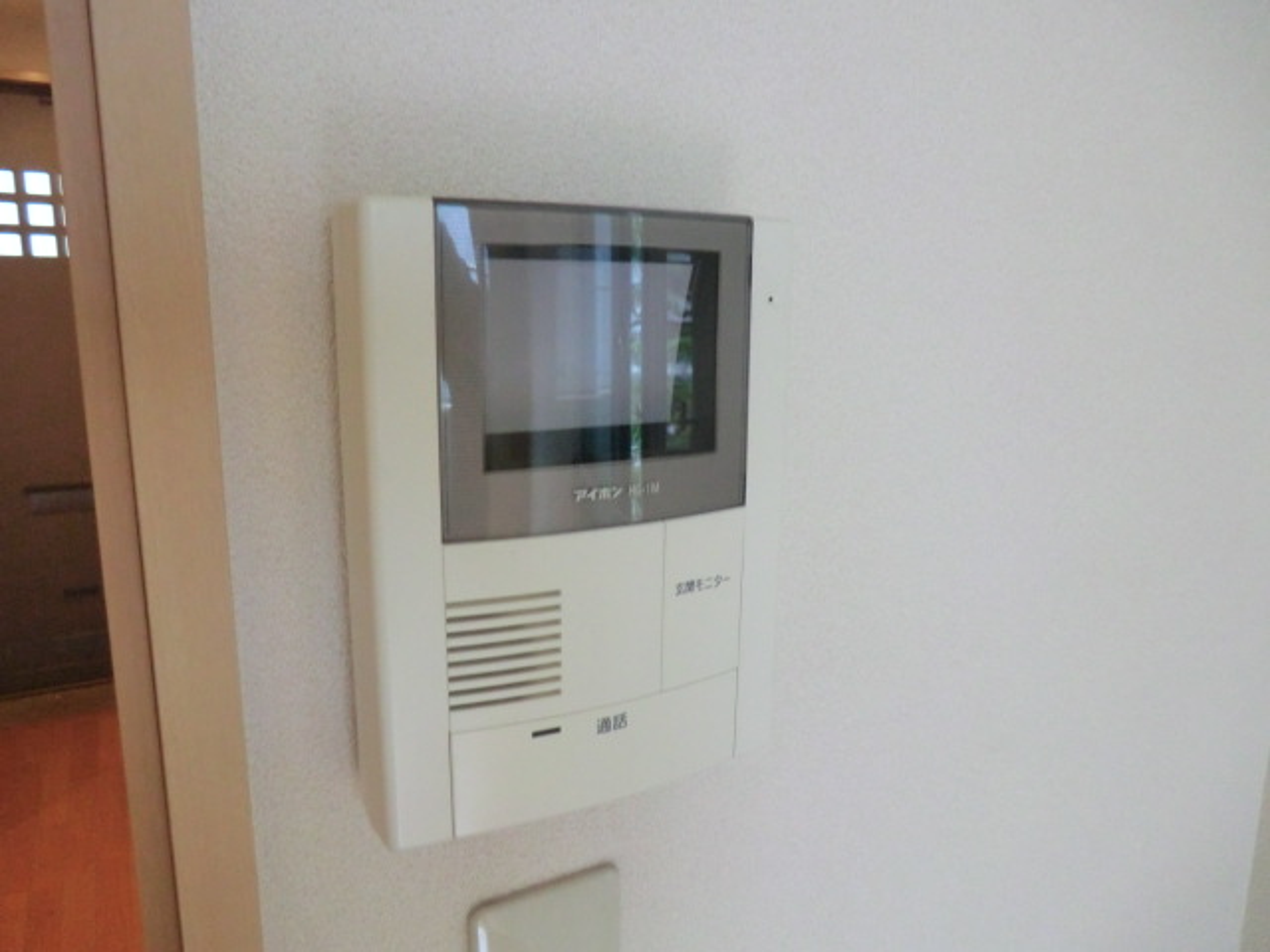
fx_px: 881
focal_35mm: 24
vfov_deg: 56.8
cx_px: 635
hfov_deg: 71.6
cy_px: 476
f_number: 3.2
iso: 500
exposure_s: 1/60
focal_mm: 4.3
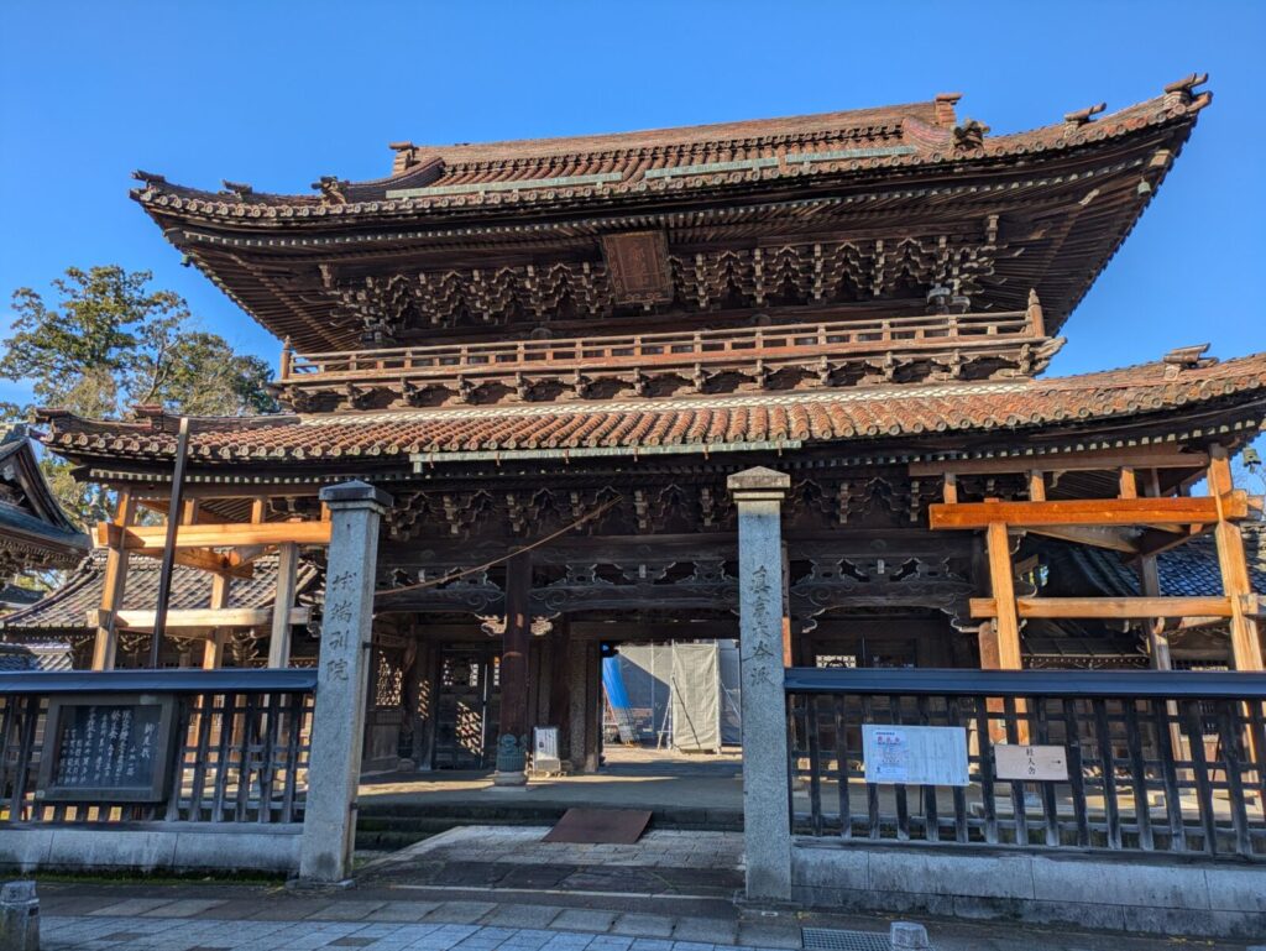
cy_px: 476
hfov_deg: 69.4
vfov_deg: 54.9
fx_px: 915
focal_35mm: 25
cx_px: 633
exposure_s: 1/1225
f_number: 1.89
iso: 42
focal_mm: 5.43
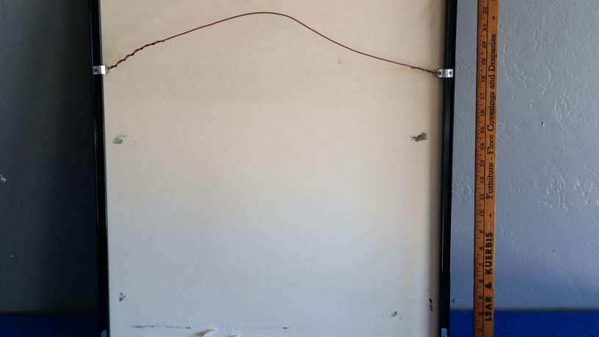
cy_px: 136
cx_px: 295
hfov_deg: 55.3
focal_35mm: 36
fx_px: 572
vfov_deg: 32.8
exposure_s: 1/30
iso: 40
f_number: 2.2
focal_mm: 4.12
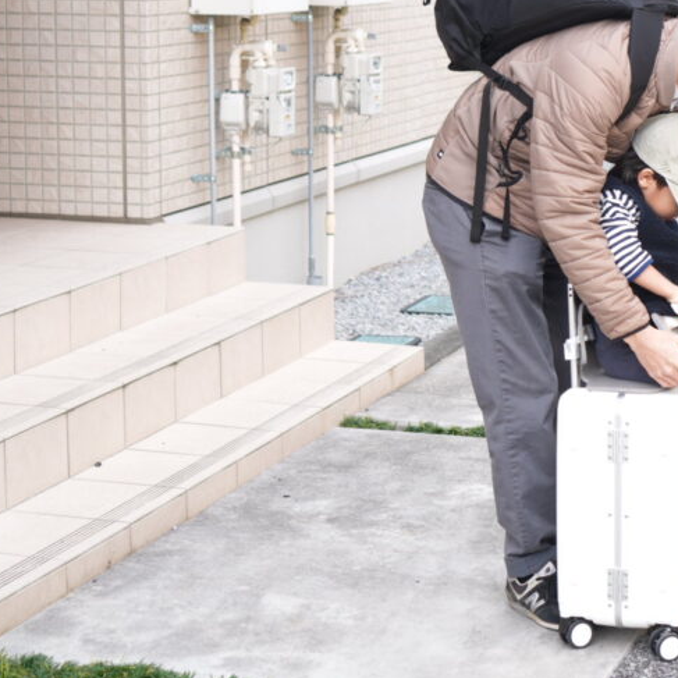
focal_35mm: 94
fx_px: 2081
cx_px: 670
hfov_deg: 18.1
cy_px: 205
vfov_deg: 18.4
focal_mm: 35
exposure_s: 1/100
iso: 100
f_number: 3.5
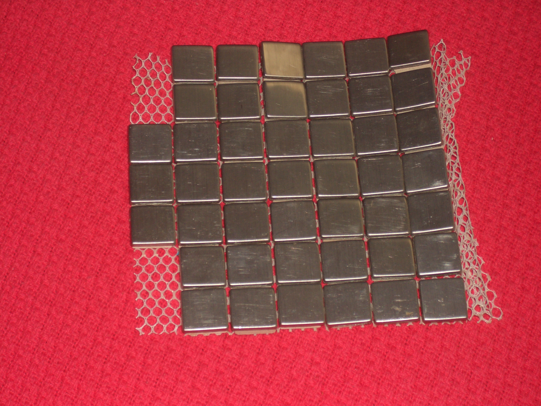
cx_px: 270
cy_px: 203
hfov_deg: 18.7
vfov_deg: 14.1
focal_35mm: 105
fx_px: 1641
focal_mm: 17.4
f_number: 4.8
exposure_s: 1/60
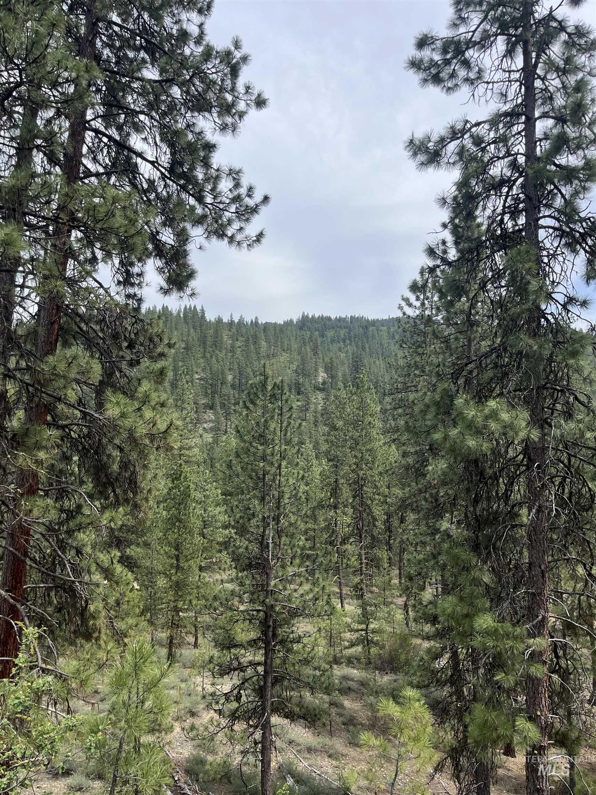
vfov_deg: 67.3
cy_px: 398
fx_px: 597
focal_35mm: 26
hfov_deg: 53.1
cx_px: 298
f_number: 1.6
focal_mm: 5.1
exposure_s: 1/3413
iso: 50
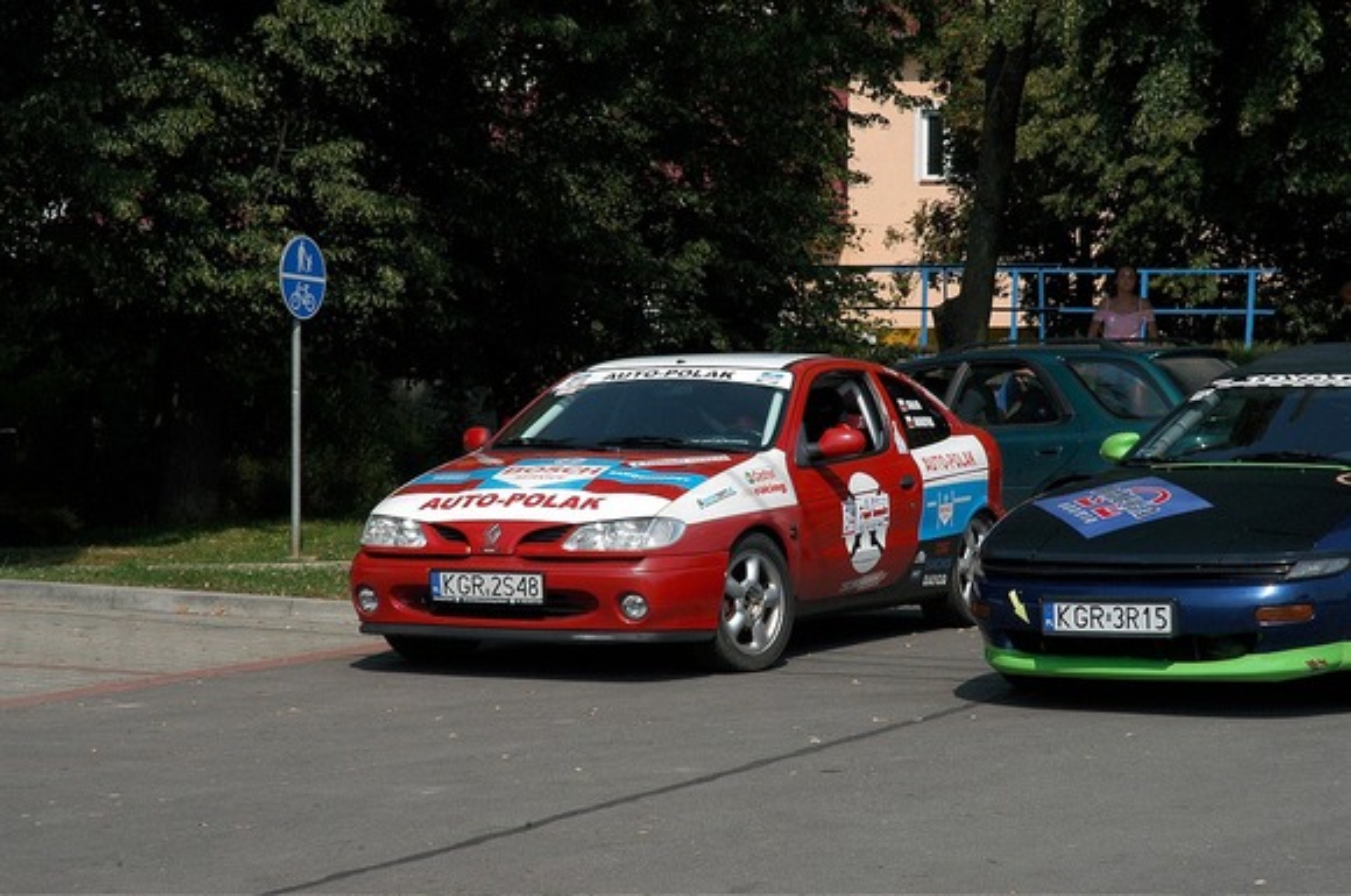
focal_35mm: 105
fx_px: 3935
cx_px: 676
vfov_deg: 13.0
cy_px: 448
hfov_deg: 19.5
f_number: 13
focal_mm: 70
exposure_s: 1/500
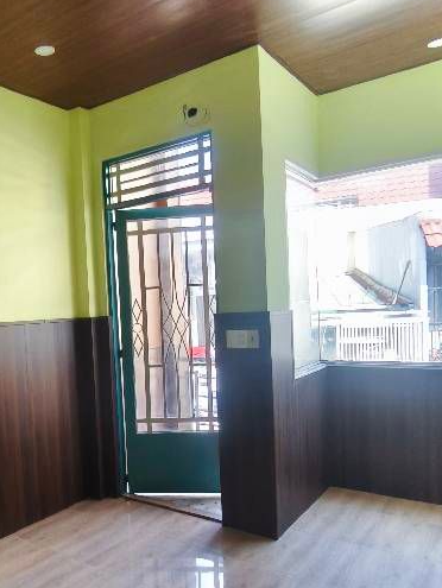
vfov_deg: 58.0
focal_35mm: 31
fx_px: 527
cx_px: 52
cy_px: 342
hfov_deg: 42.1
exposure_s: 1/50
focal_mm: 1.91
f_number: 2.2
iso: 125
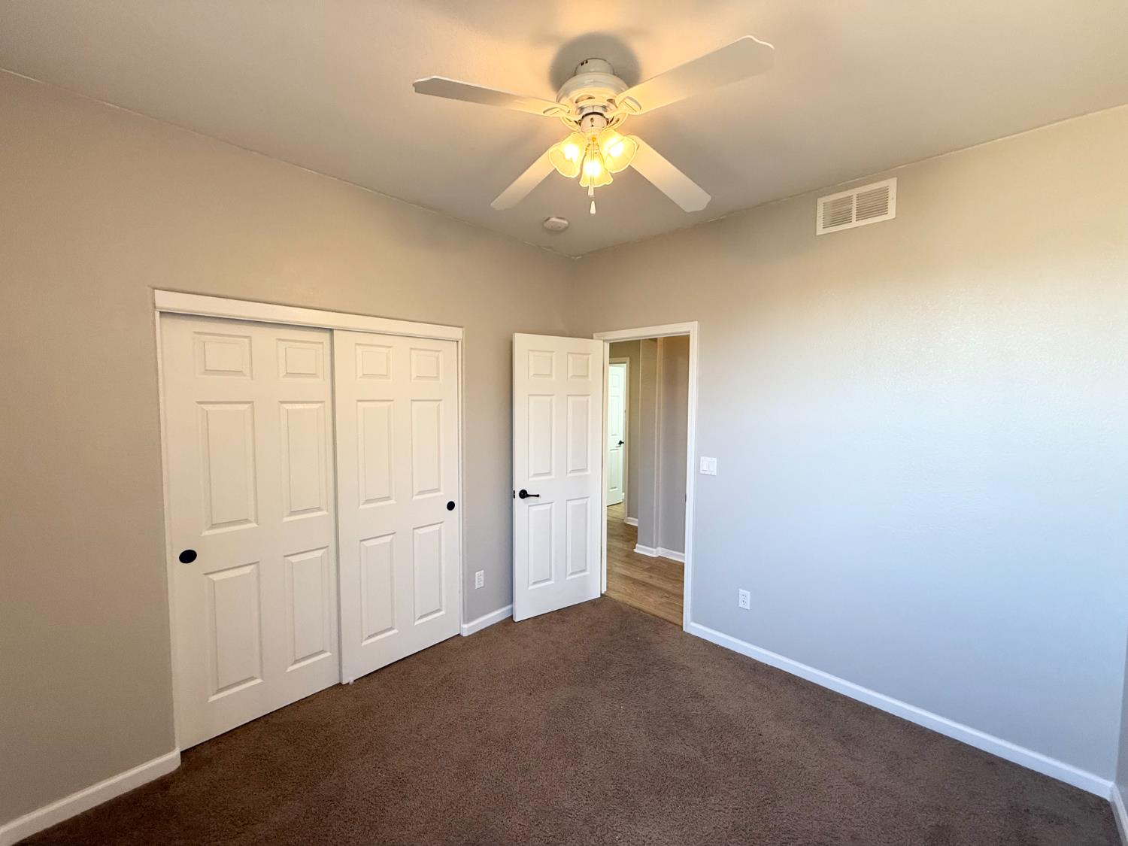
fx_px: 456
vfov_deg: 85.7
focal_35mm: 14
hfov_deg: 102.1
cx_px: 564
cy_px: 423
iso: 250
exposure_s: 1/120
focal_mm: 2.22
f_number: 2.2
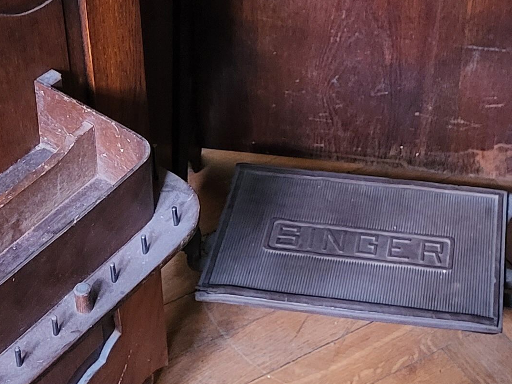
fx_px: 1450
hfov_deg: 20.0
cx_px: 296
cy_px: -13
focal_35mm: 98
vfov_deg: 14.8
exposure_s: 1/50
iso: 320
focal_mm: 5.4
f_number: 1.8
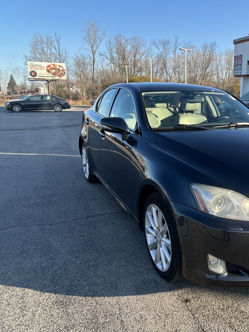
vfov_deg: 45.8
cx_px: 199
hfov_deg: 34.1
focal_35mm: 41
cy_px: 169
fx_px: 393
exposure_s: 1/965
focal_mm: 5.7
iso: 50
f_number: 1.5
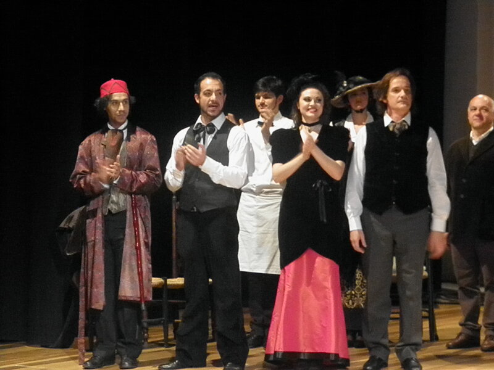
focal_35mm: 106
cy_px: 185
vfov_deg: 14.0
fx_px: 1513
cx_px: 247
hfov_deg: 18.5
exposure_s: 1/20
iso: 1600
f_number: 4.7
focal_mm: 19
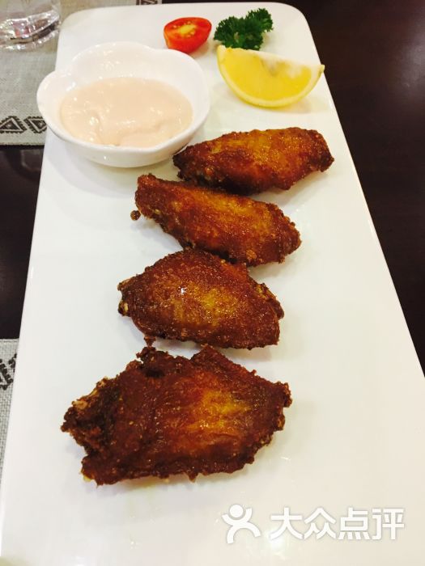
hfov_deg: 48.2
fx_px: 475
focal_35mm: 29
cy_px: 283
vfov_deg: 61.7
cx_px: 212
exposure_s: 1/17
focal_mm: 4.15
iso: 400
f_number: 2.2
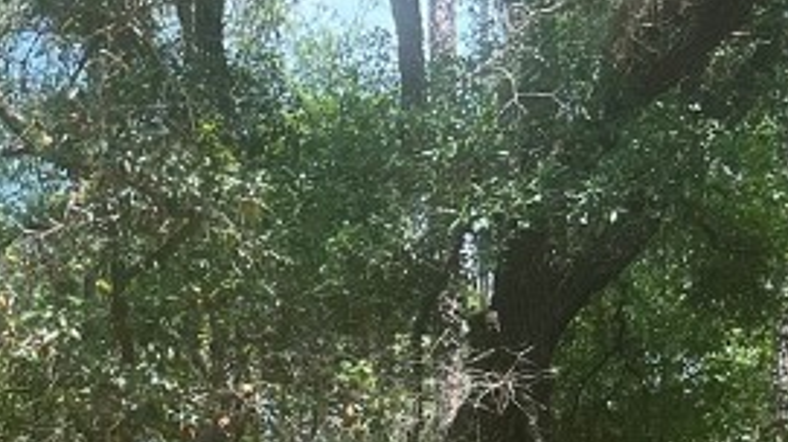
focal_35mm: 107
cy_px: 867
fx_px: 2234
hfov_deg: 18.2
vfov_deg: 10.4
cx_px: -331
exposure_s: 1/786
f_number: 1.5
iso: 50
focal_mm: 5.7
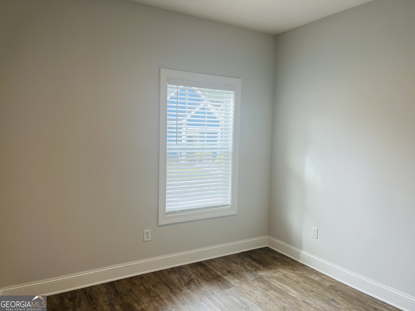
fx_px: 312
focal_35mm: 26
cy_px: 156
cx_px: 208
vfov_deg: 53.1
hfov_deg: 67.3
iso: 40
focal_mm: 5.1
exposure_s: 1/120
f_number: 1.6
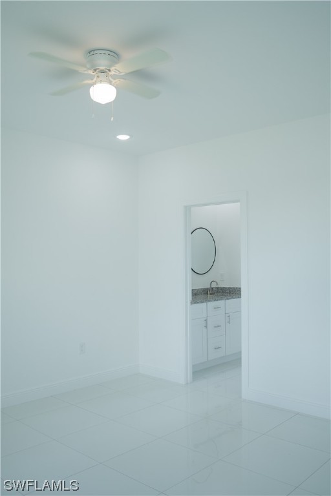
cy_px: 248
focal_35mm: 27
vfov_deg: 67.4
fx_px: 372
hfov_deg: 47.9
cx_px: 166
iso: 160
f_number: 3.5
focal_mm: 18
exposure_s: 1/100
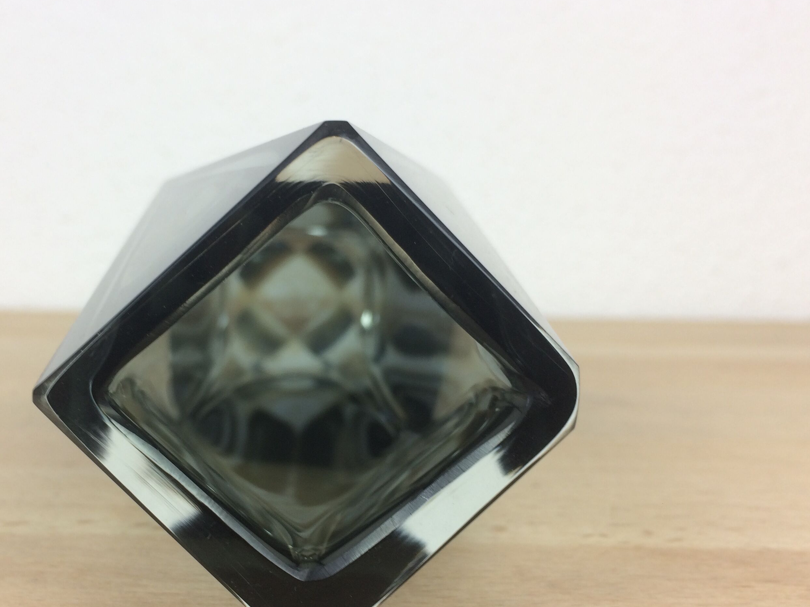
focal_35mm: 38
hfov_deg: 48.6
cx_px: 318
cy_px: 368
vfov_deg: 37.6
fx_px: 889
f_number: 2.2
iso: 40
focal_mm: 4.15
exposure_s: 1/50
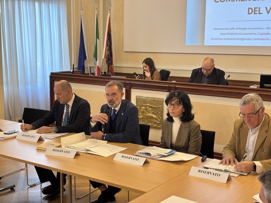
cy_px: 102
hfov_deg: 36.8
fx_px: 407
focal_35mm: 52
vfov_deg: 28.0
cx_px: 136
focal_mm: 5.96
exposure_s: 1/33
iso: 100
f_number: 1.6
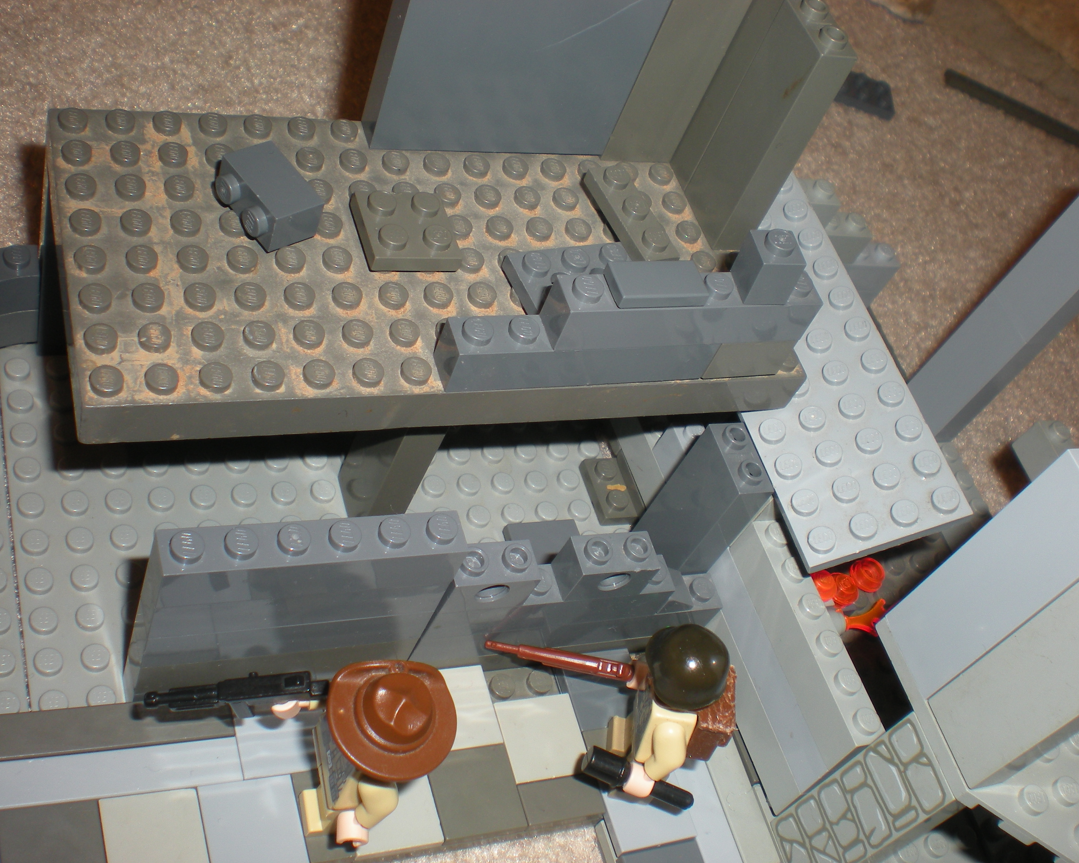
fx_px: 1277
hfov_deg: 45.8
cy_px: 428
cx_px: 559
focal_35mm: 40
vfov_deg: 37.3
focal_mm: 6.3
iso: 64
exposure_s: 1/60
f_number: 4.6
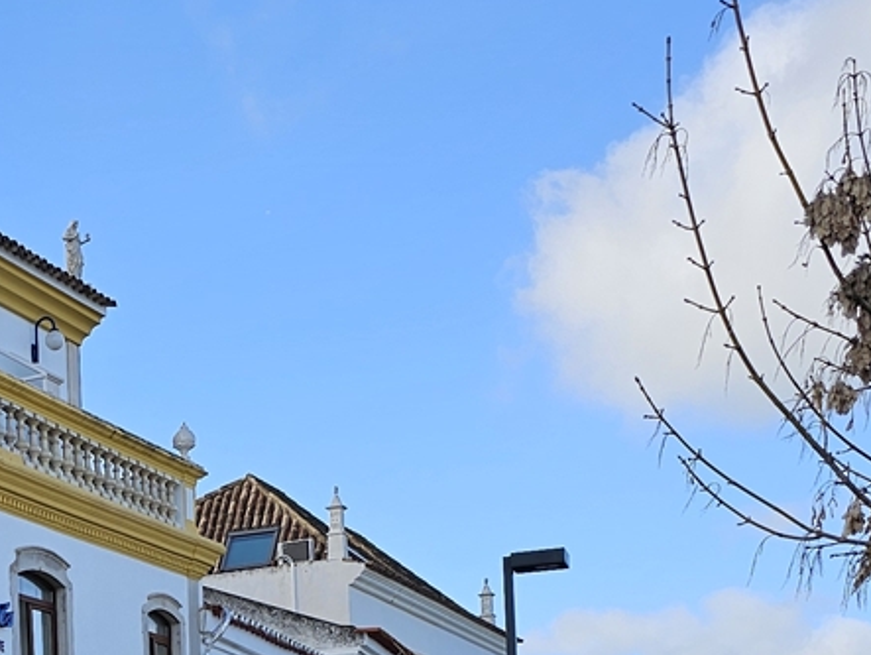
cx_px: -122
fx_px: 2090
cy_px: 830
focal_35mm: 83
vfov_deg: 16.9
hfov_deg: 22.1
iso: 12
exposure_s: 1/571
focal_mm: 6.3
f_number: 1.7
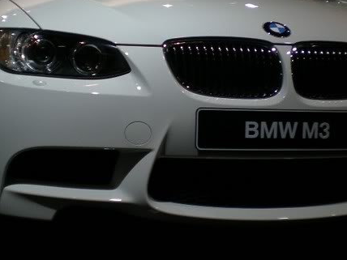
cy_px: 109
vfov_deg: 20.7
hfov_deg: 27.4
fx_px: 712
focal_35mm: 71
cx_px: 180
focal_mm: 6.3
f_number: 3.1
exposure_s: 1/152
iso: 50
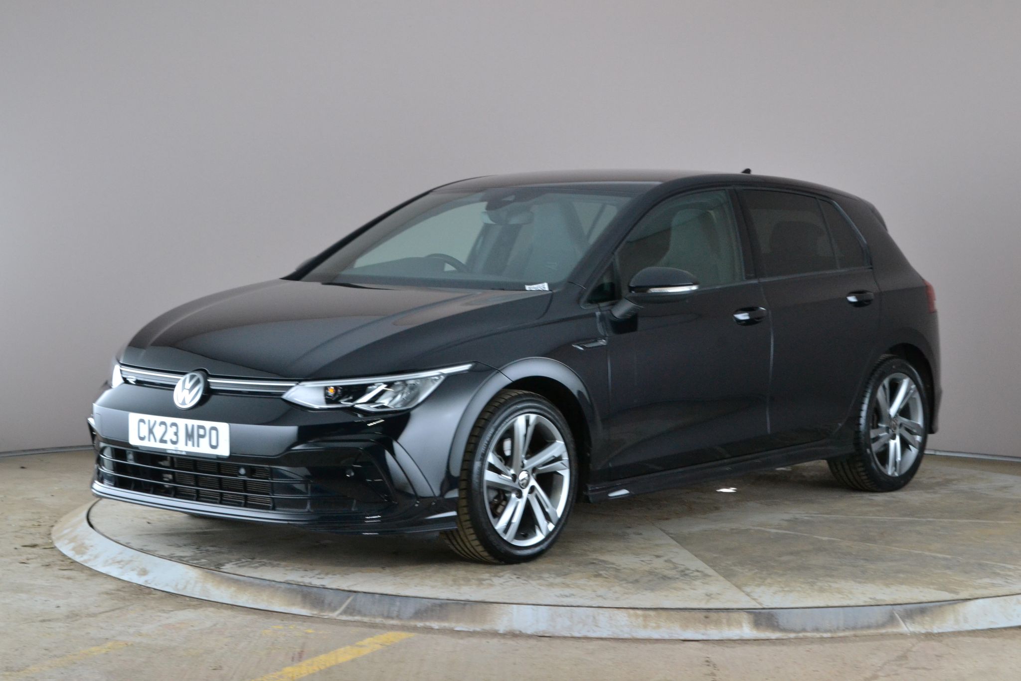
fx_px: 2042
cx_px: 510
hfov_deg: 28.1
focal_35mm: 72
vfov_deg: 18.9
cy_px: 340
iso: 1400
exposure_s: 1/15
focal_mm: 48
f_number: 11
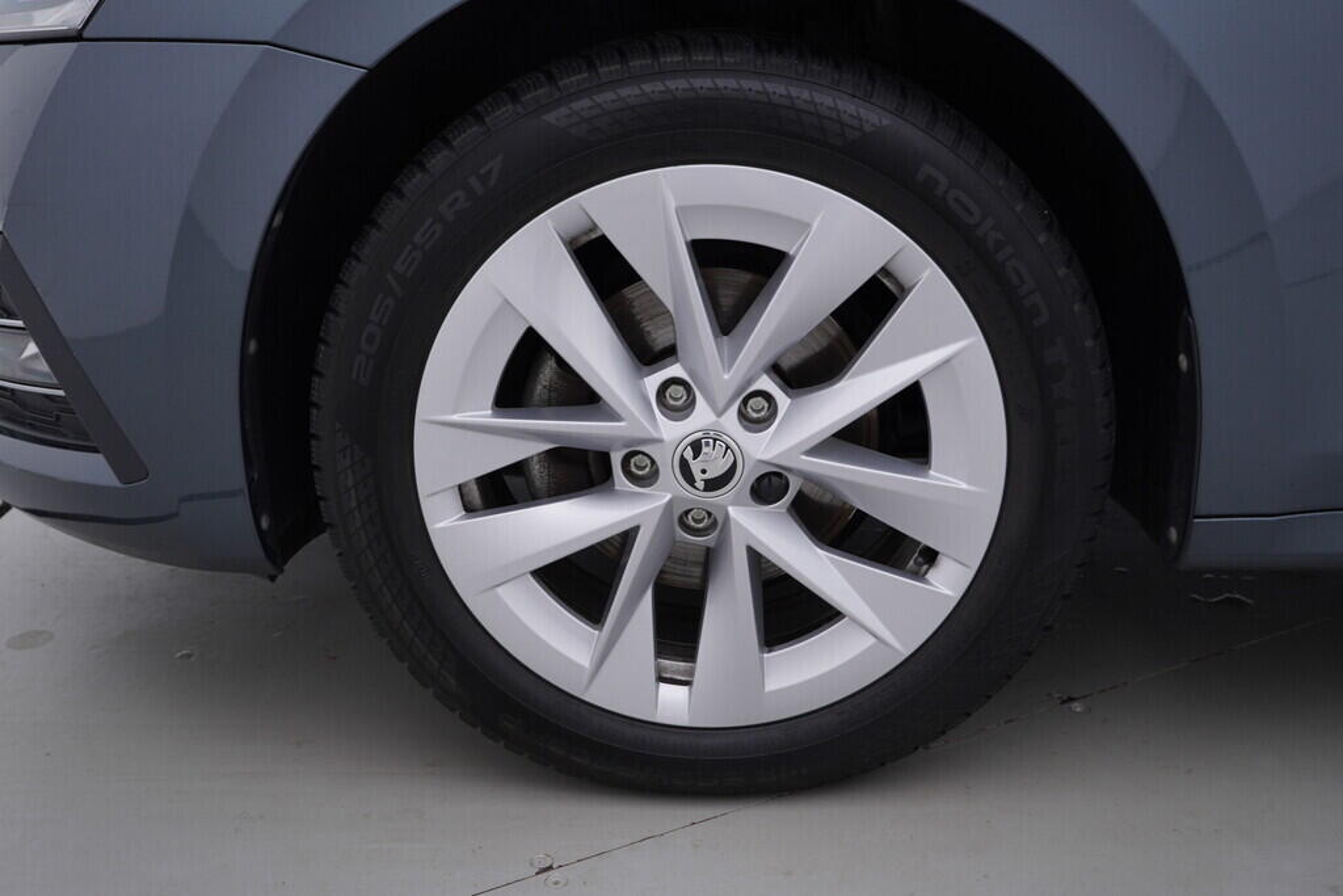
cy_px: 448
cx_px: 672
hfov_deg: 53.1
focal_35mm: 36
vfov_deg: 36.9
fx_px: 1343
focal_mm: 24
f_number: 4
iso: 125
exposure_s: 1/80
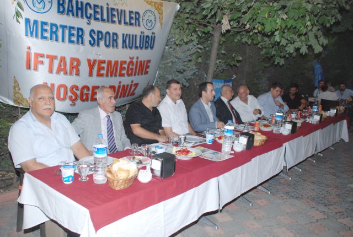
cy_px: 118
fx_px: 295
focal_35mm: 30
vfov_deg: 43.8
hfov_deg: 61.8
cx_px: 176
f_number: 3.8
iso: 1000
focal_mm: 20
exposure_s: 1/200
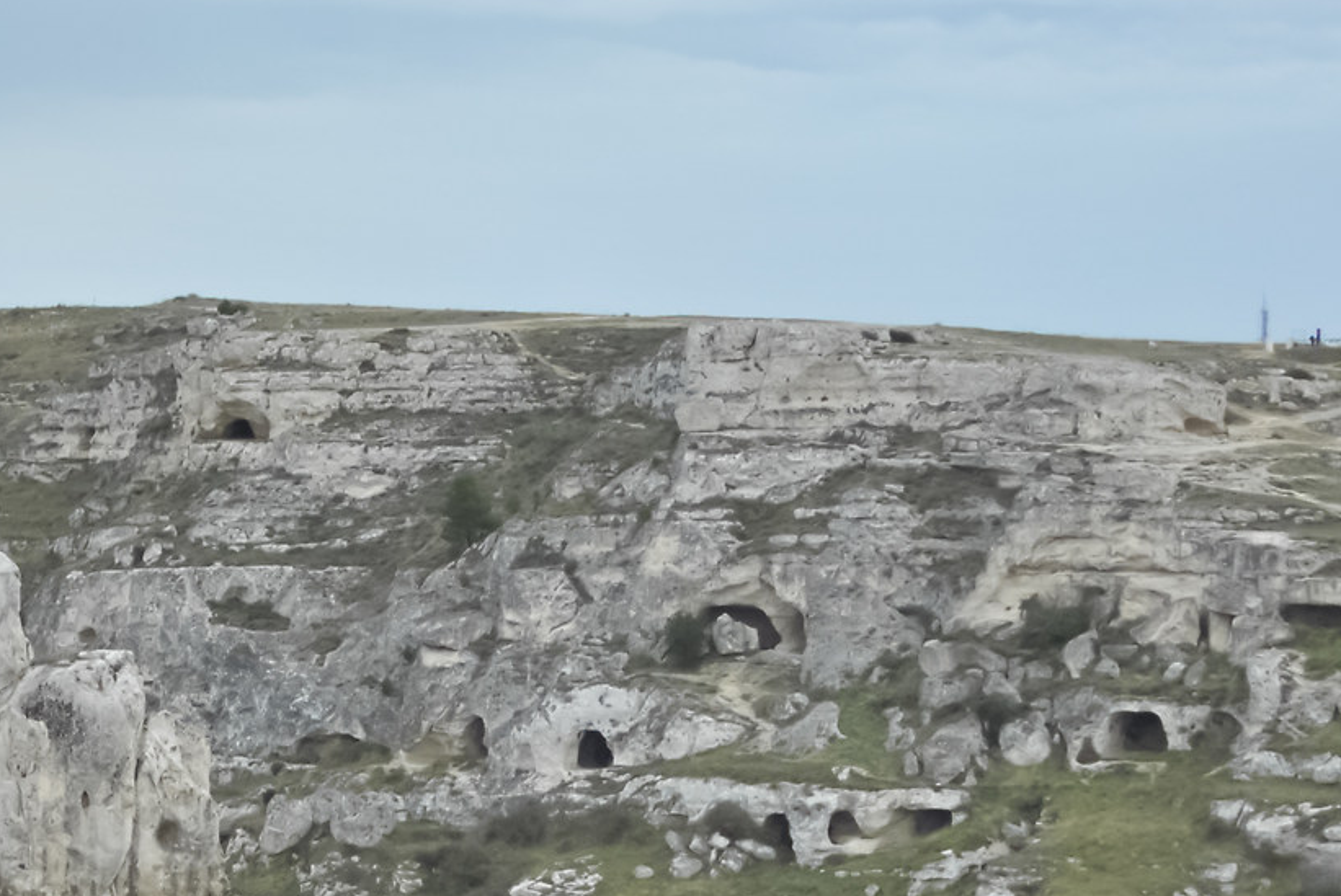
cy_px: 986
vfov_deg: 8.9
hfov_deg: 13.3
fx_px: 5721
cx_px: 413
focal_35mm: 153
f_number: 1.8
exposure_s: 1/640
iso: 100
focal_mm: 35
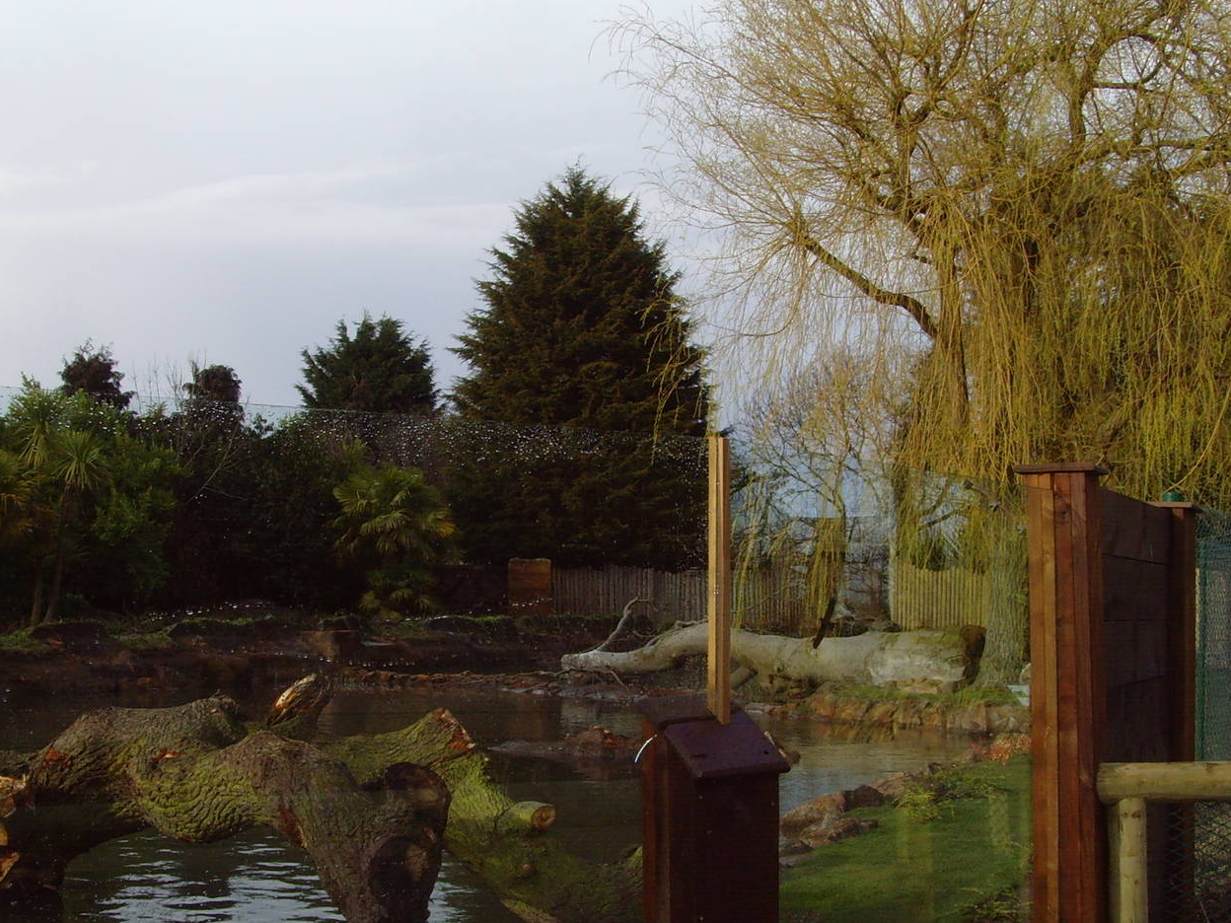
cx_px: 524
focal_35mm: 50
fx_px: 1778
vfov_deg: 29.1
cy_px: 540
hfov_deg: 38.1
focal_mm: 6.6
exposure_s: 1/250
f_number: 6.3
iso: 100
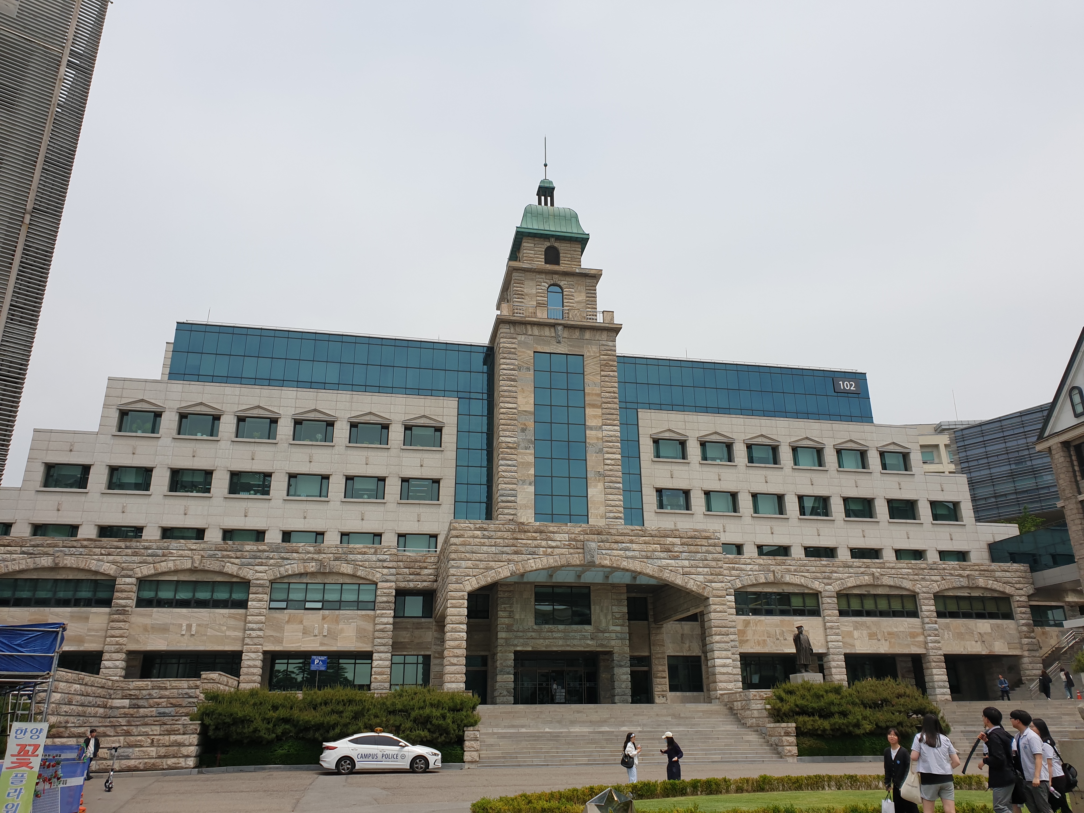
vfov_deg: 53.1
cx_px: 542
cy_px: 406
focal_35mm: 26
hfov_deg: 67.3
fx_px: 814
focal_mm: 4.3
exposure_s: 1/2427
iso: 50
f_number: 2.4
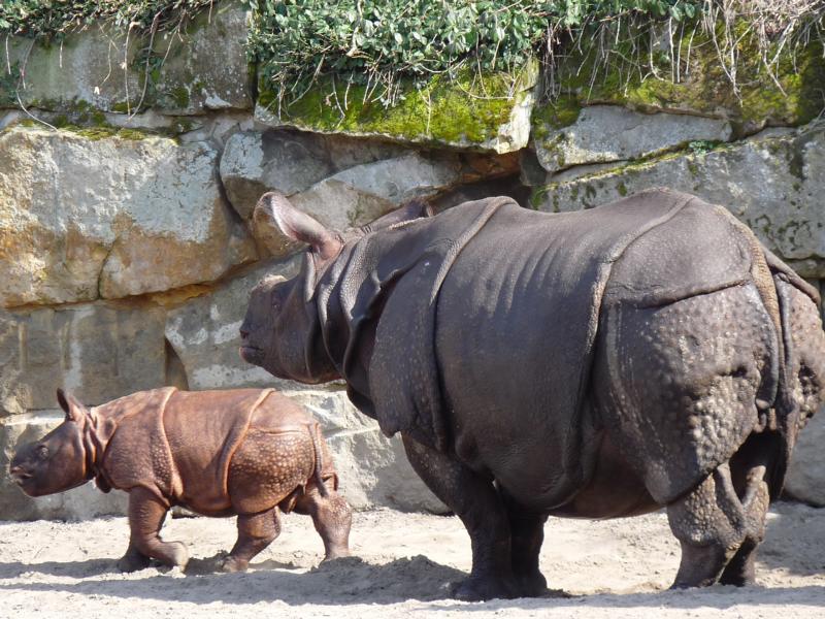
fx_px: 9057
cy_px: 310
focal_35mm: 380
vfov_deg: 3.9
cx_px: 412
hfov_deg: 5.2
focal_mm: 47.8
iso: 100
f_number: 4
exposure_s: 1/160
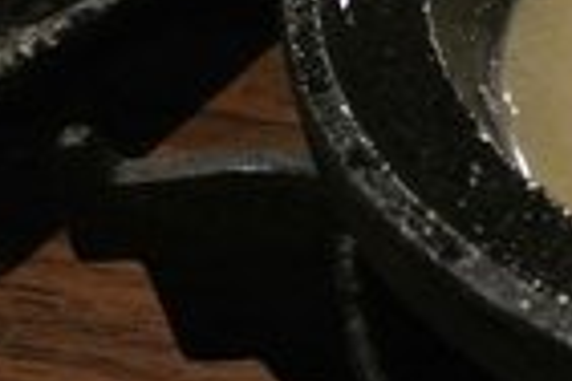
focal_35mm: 156
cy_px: -93
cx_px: 819
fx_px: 2478
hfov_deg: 12.6
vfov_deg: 8.7
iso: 1250
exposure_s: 1/15
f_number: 4.2
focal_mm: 16.3
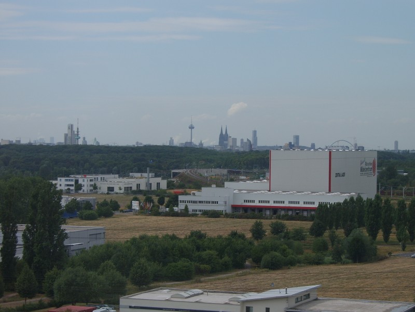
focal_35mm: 87
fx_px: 1043
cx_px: 208
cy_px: 156
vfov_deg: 17.0
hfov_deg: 22.5
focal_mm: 22.74
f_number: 6.7
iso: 50
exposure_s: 1/229
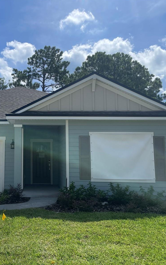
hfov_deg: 32.8
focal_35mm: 37
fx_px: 268
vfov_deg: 52.7
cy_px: 132
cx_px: 19
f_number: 1.6
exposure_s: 1/5814
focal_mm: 4.2
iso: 32
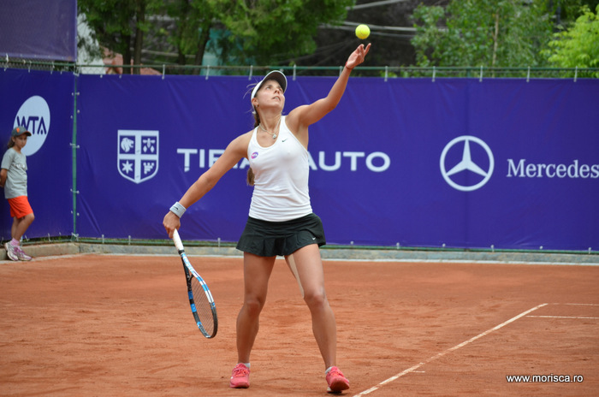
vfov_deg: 10.1
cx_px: 300
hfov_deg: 15.2
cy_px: 198
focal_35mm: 135
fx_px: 2242
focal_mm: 90
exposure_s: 1/1000
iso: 400
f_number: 4.5
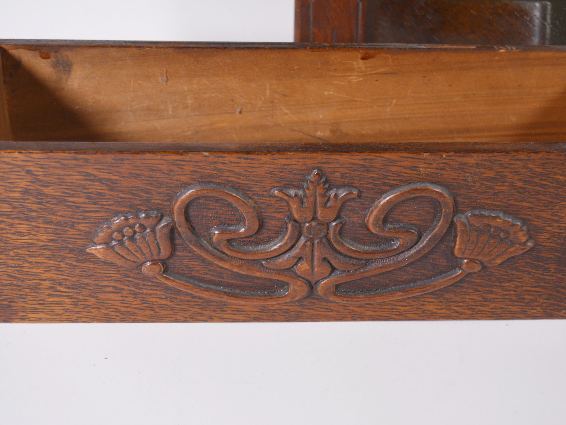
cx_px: 313
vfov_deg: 23.6
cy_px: 212
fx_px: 1014
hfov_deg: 31.2
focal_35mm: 62
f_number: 5.6
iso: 400
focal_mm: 38
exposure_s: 1/125
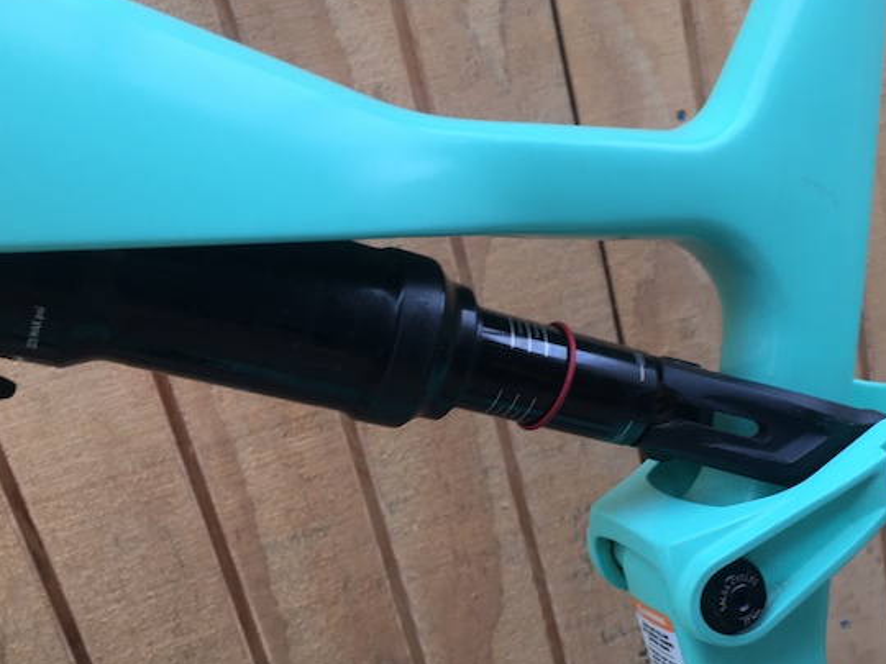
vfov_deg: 33.4
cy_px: 430
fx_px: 1101
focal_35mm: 43
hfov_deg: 43.6
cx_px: 538
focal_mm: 4.15
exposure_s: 1/120
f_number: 2.2
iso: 40
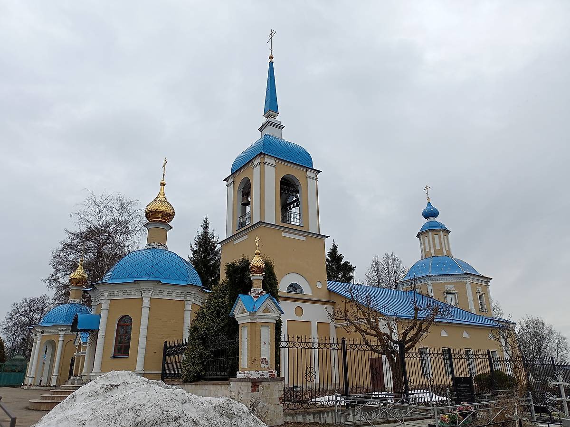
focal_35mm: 28
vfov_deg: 49.7
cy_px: 214
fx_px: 461
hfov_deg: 63.4
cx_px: 285
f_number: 1.8
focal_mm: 4.69
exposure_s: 1/2101
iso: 112
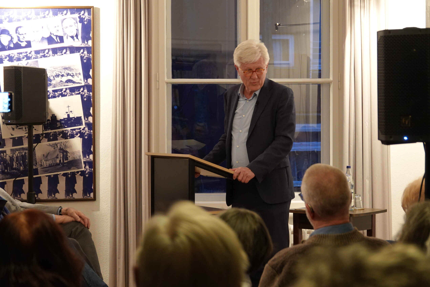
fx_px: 1338
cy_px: 142
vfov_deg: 12.2
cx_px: 214
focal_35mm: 112
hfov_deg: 18.3
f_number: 4
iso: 800
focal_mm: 40.73
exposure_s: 1/13
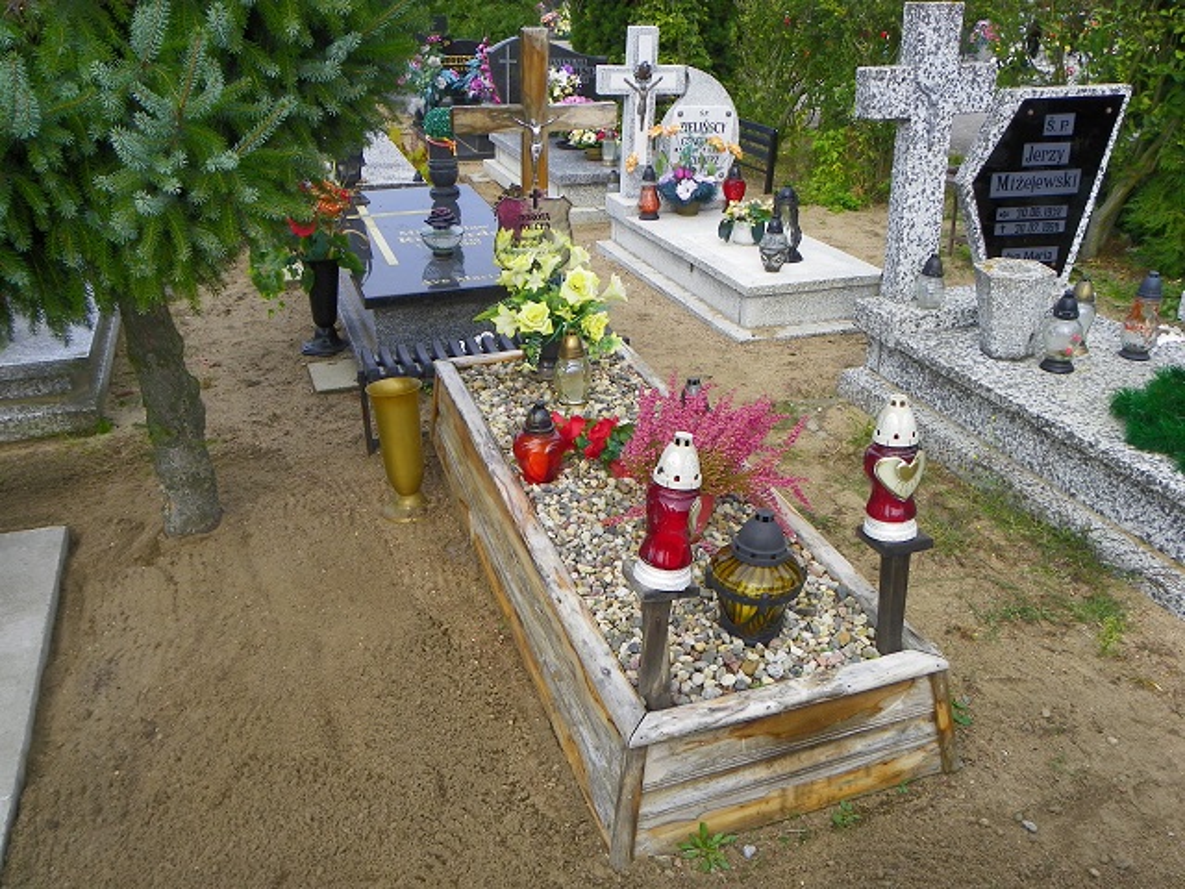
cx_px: 592
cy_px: 444
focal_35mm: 31
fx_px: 1061
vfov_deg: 45.4
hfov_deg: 58.4
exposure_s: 1/125
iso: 64
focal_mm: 5.5
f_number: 4
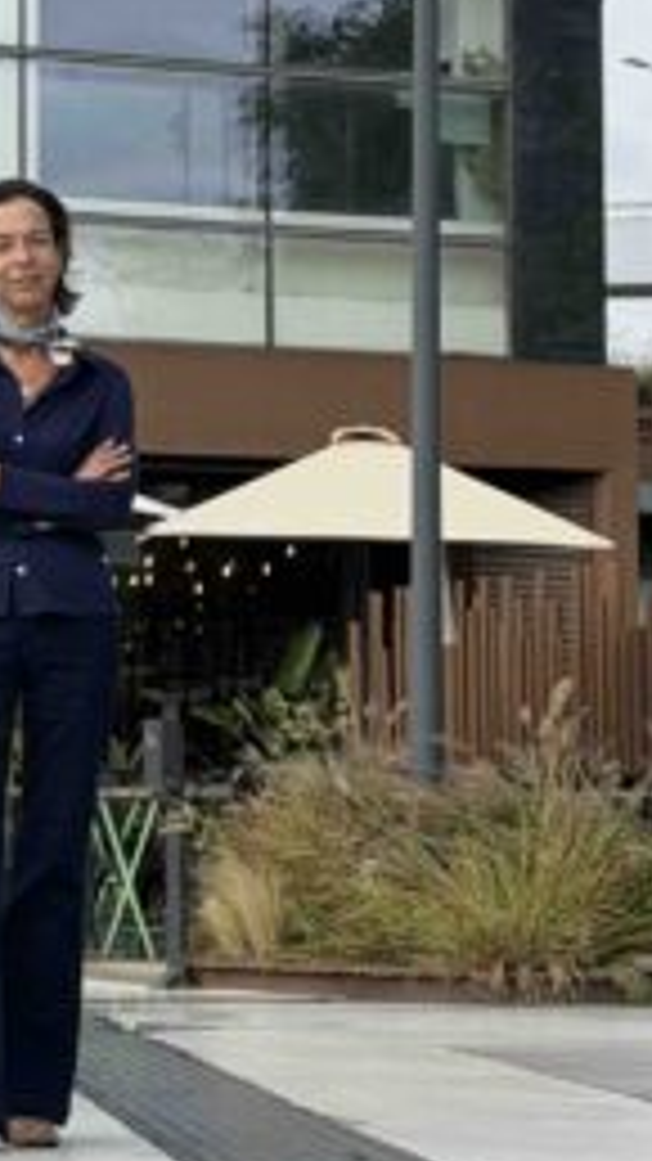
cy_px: 351
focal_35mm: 141
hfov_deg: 8.5
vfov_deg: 15.2
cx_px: -175
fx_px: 4336
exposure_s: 1/2415
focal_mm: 6.76
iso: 64
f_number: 1.78
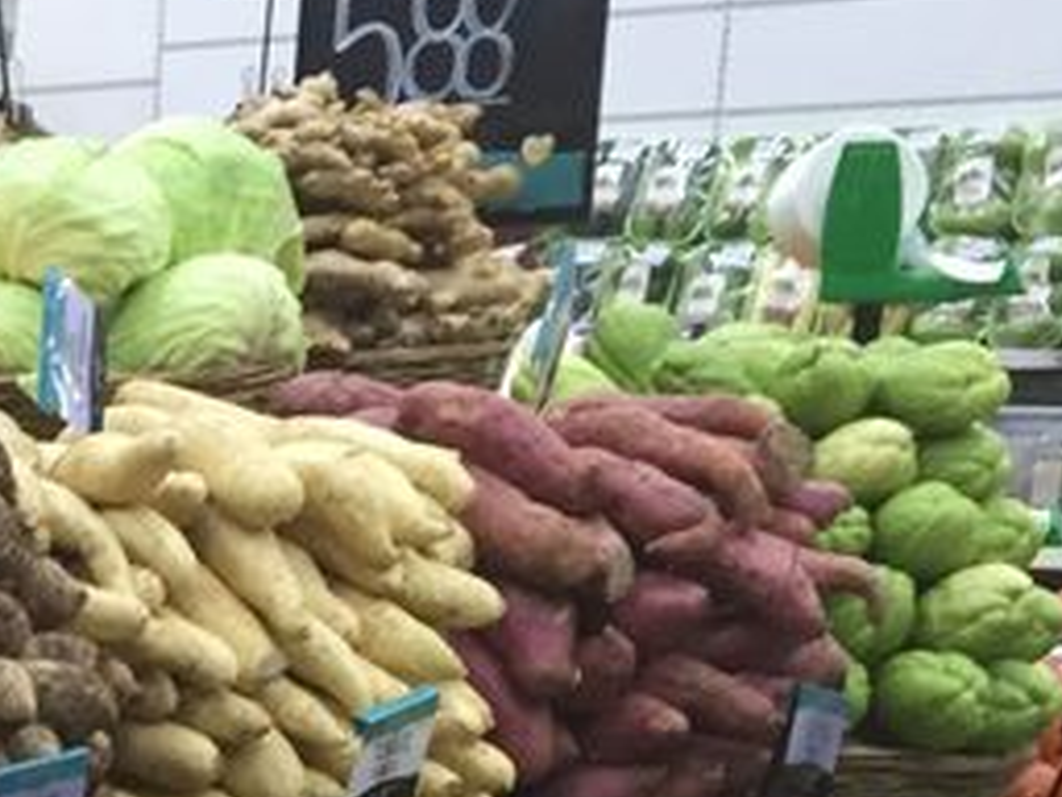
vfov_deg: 12.2
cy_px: 1196
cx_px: -759
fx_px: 3559
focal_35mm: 116
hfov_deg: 15.1
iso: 100
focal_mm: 4.15
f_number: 2.2
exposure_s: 1/30
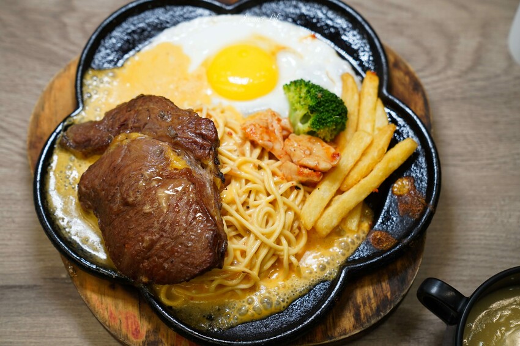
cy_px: 173
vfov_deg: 24.6
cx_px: 260
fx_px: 794
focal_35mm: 55
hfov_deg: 36.3
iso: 320
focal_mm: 55
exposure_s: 1/60
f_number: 4.5
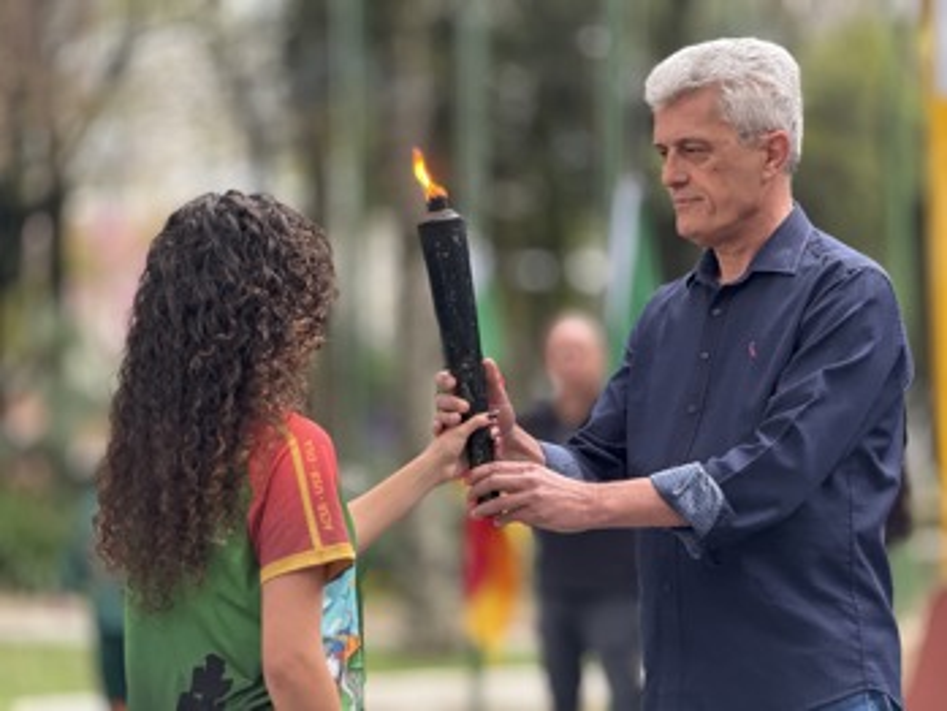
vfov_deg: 12.4
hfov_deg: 16.4
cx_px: 474
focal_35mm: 120
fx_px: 3284
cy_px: 356
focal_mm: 15.66
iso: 250
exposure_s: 1/99
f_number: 2.8
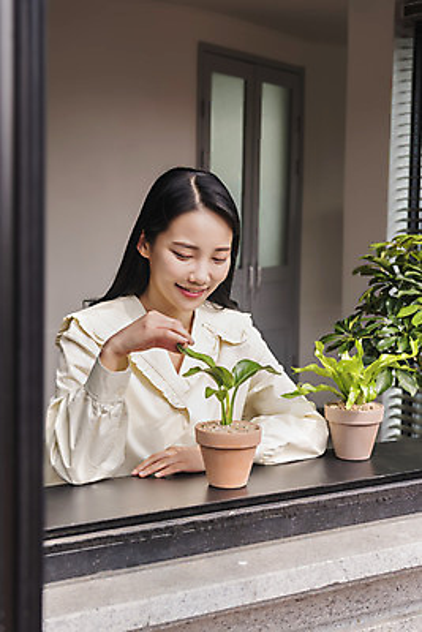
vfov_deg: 35.6
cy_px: 316
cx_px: 211
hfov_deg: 24.2
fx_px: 984
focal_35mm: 56
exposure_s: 1/200
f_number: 6.3
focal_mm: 56
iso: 100
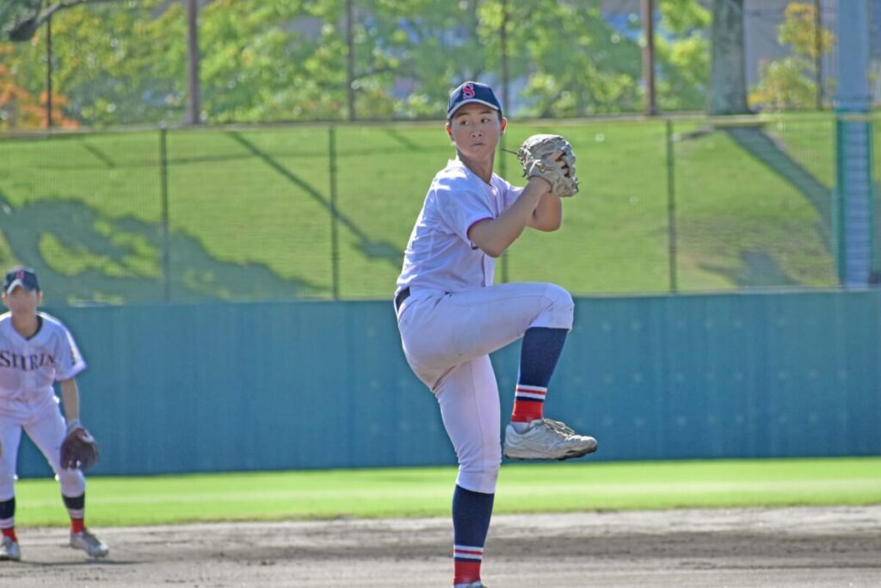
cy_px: 294
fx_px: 7709
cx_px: 440
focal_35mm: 315
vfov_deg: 4.4
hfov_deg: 6.5
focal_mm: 210
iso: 400
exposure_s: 1/1000
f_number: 5.6
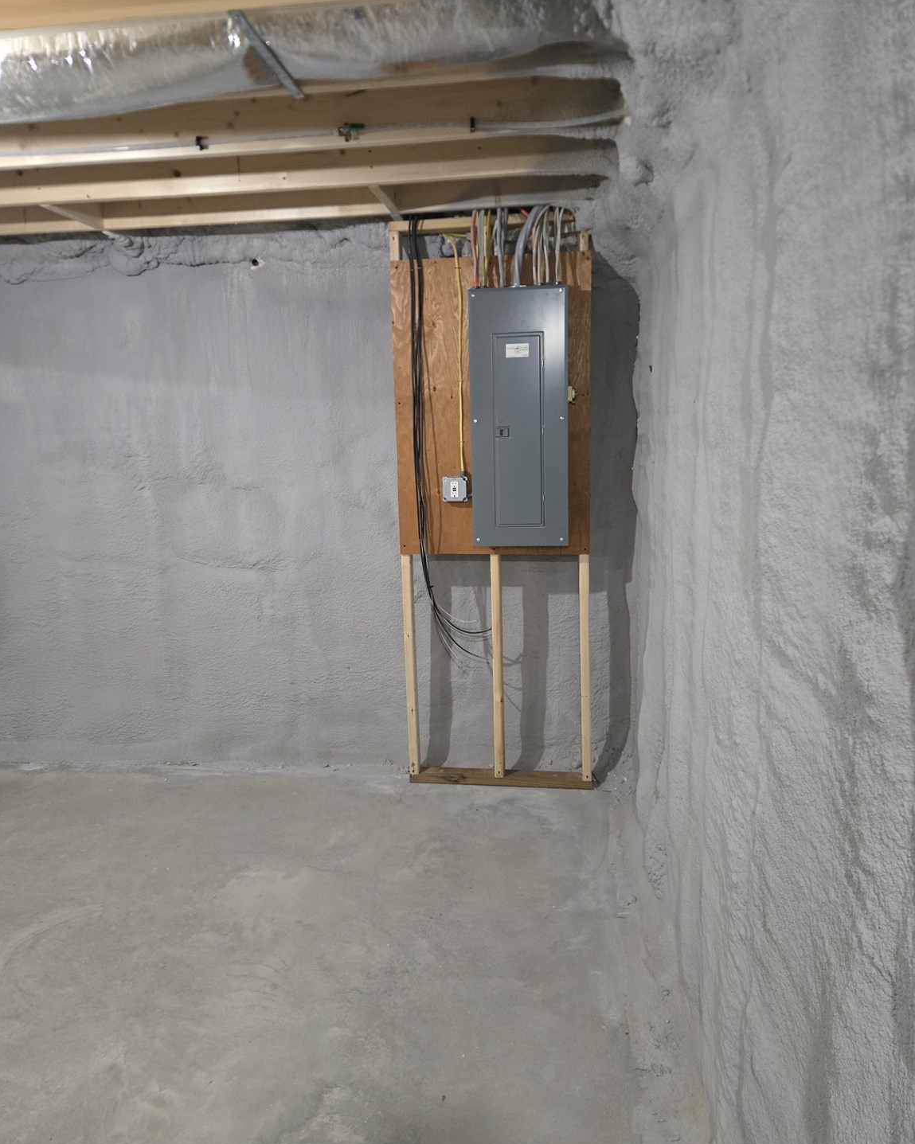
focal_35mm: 24
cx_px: 457
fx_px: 813
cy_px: 556
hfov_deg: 58.8
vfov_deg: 70.3
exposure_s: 1/60
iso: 1000
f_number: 1.8
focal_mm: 5.4
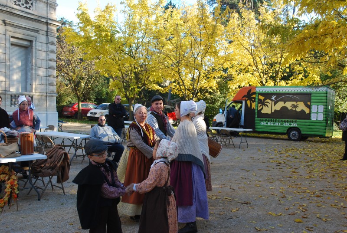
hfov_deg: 53.0
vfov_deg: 37.0
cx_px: 174
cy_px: 116
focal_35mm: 36
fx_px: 348
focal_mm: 24
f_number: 5
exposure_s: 1/100
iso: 200
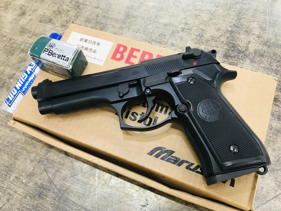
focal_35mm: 28
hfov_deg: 63.4
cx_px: 140
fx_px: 227
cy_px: 106
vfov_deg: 49.7
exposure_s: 1/20
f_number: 1.8
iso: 32
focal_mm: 3.99
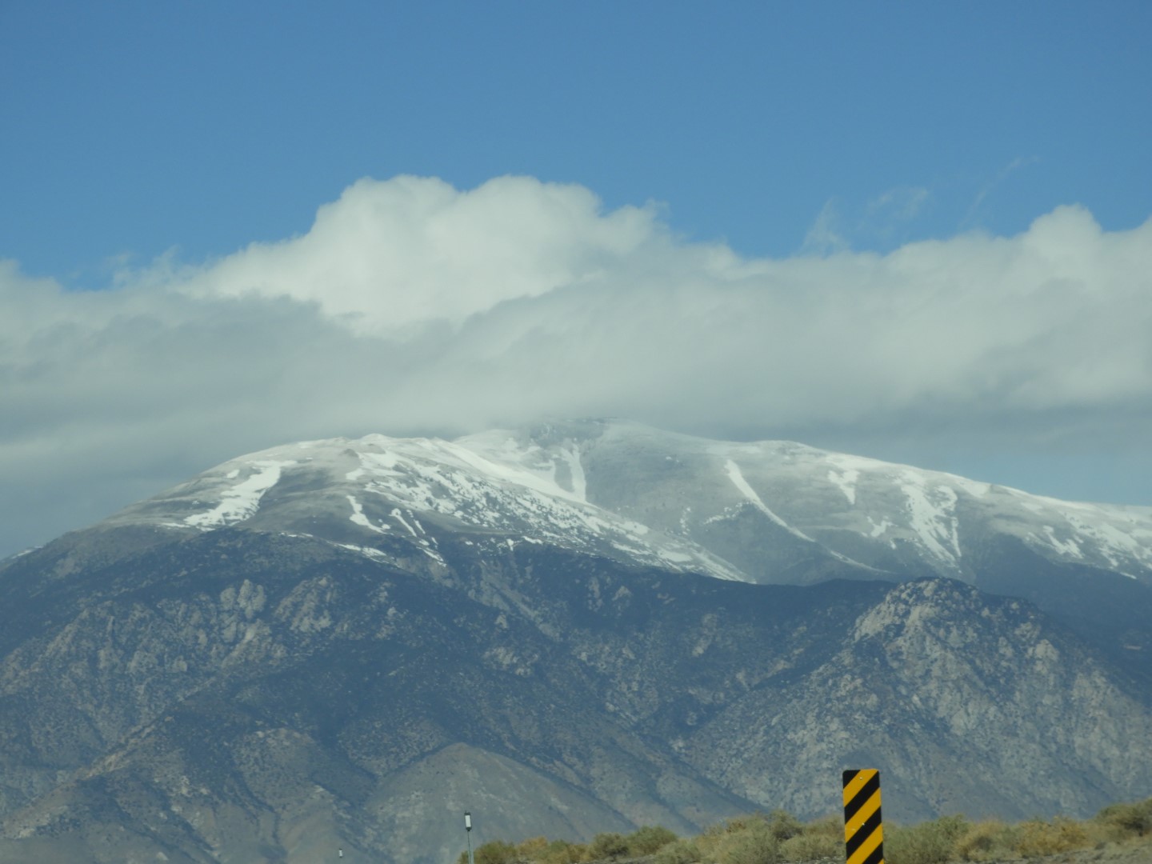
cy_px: 432
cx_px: 576
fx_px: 6656
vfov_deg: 7.4
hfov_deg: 9.9
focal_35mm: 200
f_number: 5.3
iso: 100
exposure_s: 1/1000
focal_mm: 35.8
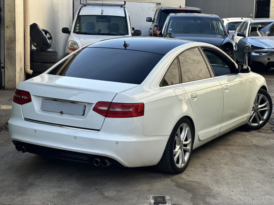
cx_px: 137
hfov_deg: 25.3
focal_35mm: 77
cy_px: 102
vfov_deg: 19.1
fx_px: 609
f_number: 2.8
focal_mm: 9
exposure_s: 1/296
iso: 25
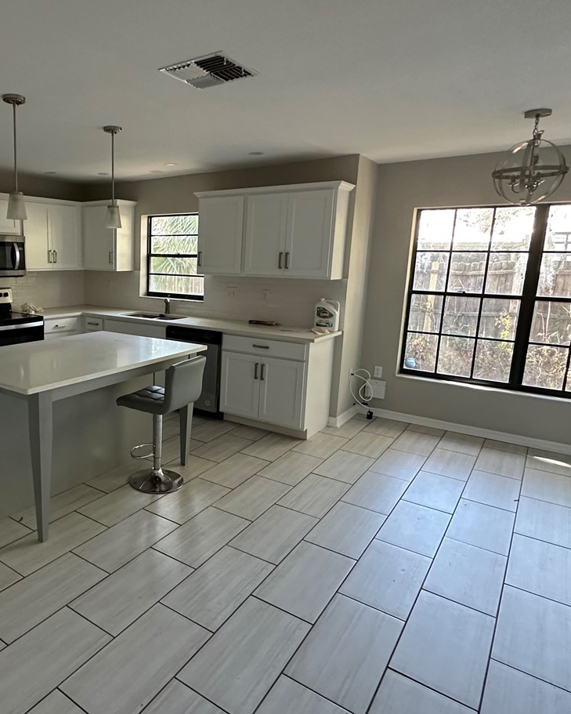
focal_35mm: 24
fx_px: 507
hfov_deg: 56.0
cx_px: 145
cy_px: 351
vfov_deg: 70.3
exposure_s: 1/60
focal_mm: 2.22
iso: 400
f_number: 2.2
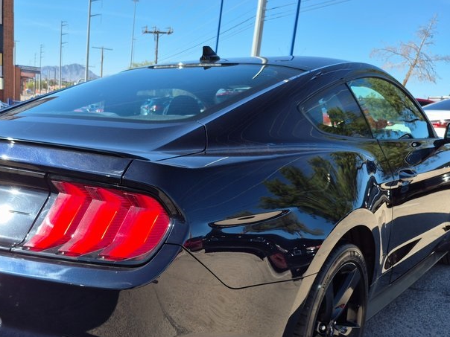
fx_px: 507
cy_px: 244
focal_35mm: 39
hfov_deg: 47.4
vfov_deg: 36.1
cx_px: 169
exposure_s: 1/832
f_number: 1.8
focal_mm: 5.4
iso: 25
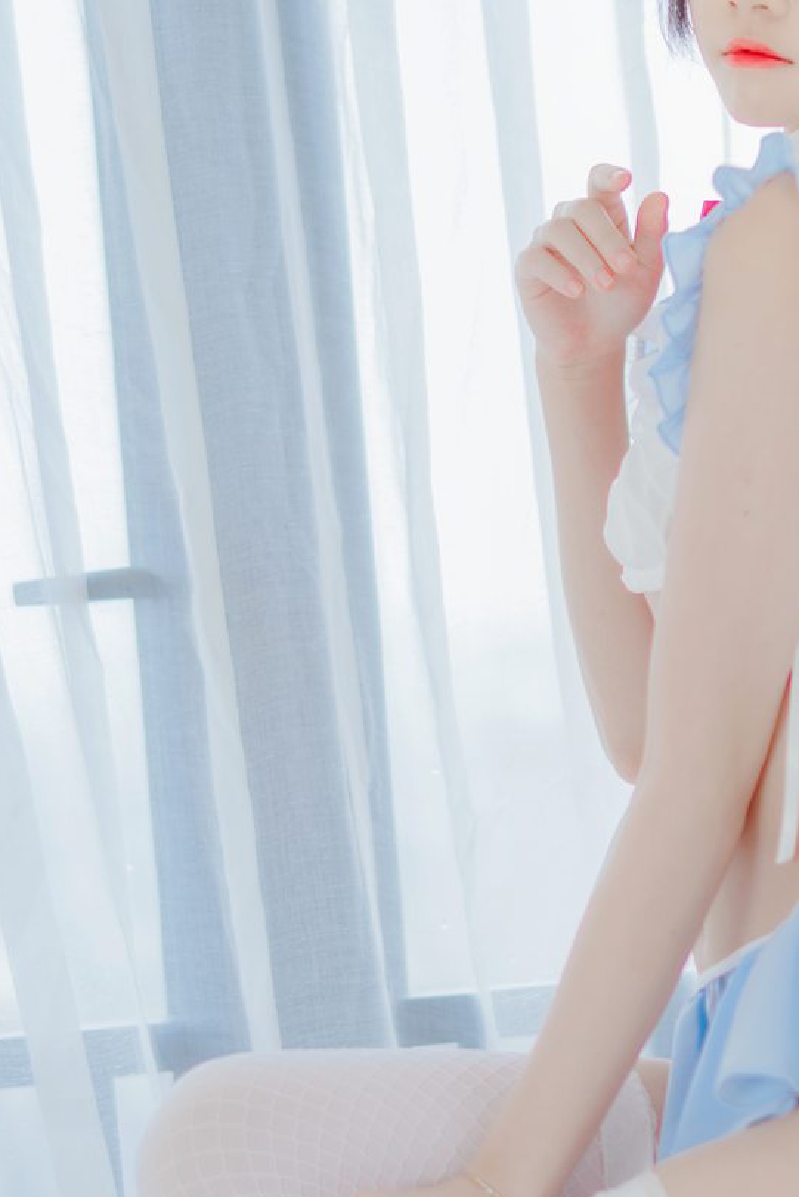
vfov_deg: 18.3
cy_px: 868
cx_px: 727
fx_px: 3690
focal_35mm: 111
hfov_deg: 12.3
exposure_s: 1/250
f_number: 1.4
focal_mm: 50
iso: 100
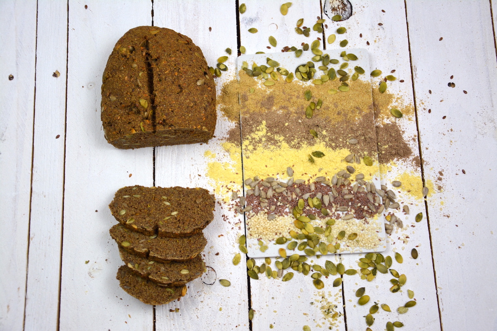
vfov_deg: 23.8
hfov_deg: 35.1
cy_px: 166
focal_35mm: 57
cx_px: 248
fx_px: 787
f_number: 4.5
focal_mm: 38
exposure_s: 1/60
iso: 400
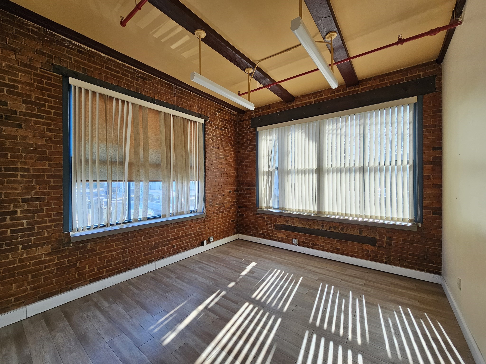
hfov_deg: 106.2
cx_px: 243
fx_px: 183
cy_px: 182
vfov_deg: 89.9
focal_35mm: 13
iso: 80
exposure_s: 1/217
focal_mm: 2.2
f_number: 2.2
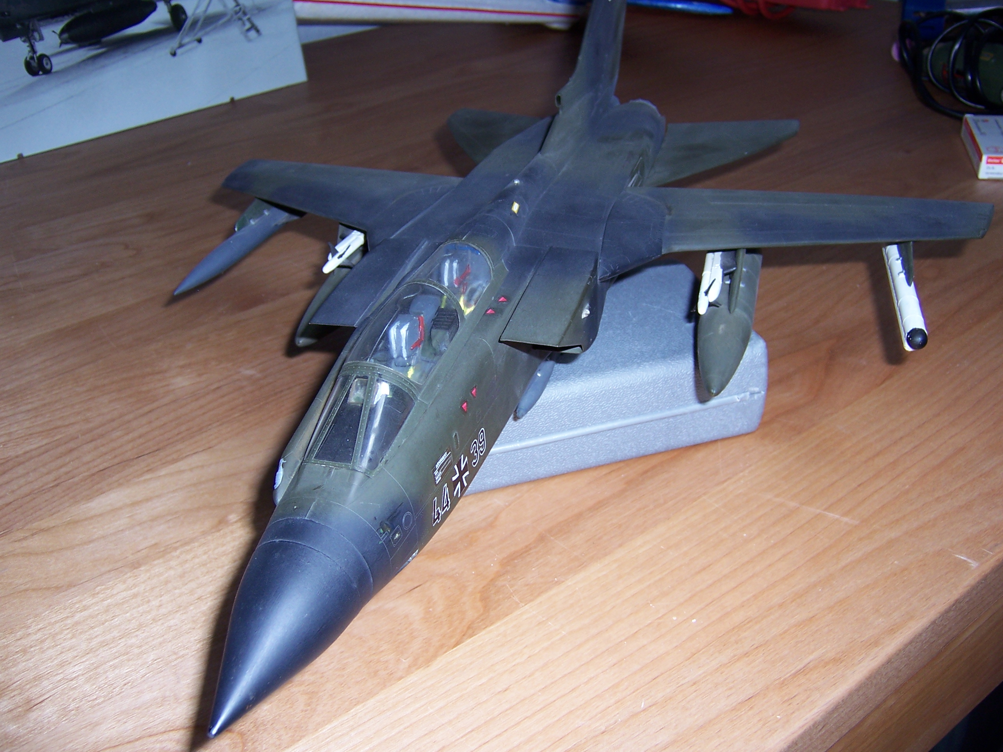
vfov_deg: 42.9
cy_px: 376
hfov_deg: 55.4
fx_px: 956
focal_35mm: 33
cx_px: 502
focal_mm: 5.5
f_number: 2.8
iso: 80
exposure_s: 1/60
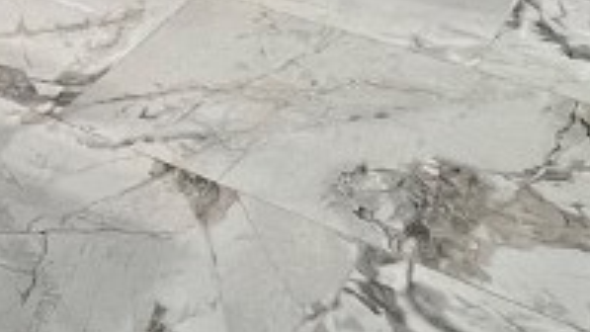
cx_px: 30
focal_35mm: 73
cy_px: -397
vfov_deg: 13.4
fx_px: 1142
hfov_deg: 27.6
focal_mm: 1.57
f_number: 1.8
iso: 160
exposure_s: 1/60
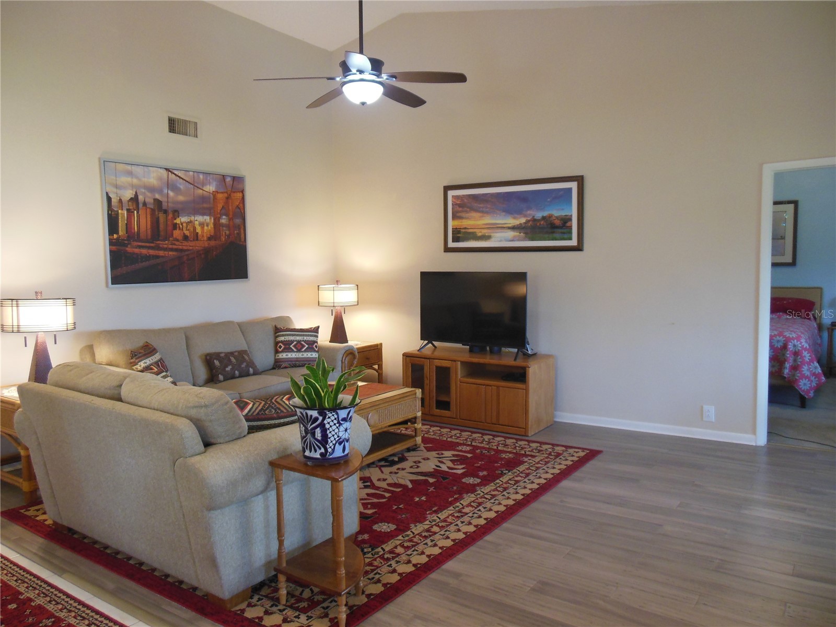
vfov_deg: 54.9
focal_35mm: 25
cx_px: 418
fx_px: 604
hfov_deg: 69.4
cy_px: 314
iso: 320
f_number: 3.2
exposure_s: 1/30
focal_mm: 4.5
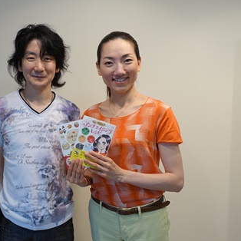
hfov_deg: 41.7
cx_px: 63
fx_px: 307
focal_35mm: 39
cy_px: 133
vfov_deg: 42.8
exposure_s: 1/40
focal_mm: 8.8
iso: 125
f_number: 2.8
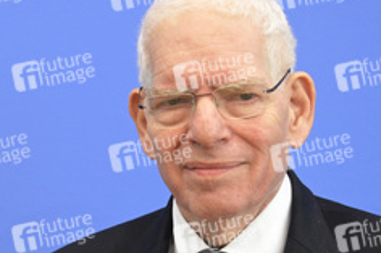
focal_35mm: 176
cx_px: 172
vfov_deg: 7.8
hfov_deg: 11.7
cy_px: 193
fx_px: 1861
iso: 3200
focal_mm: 92
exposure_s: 1/400
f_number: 4
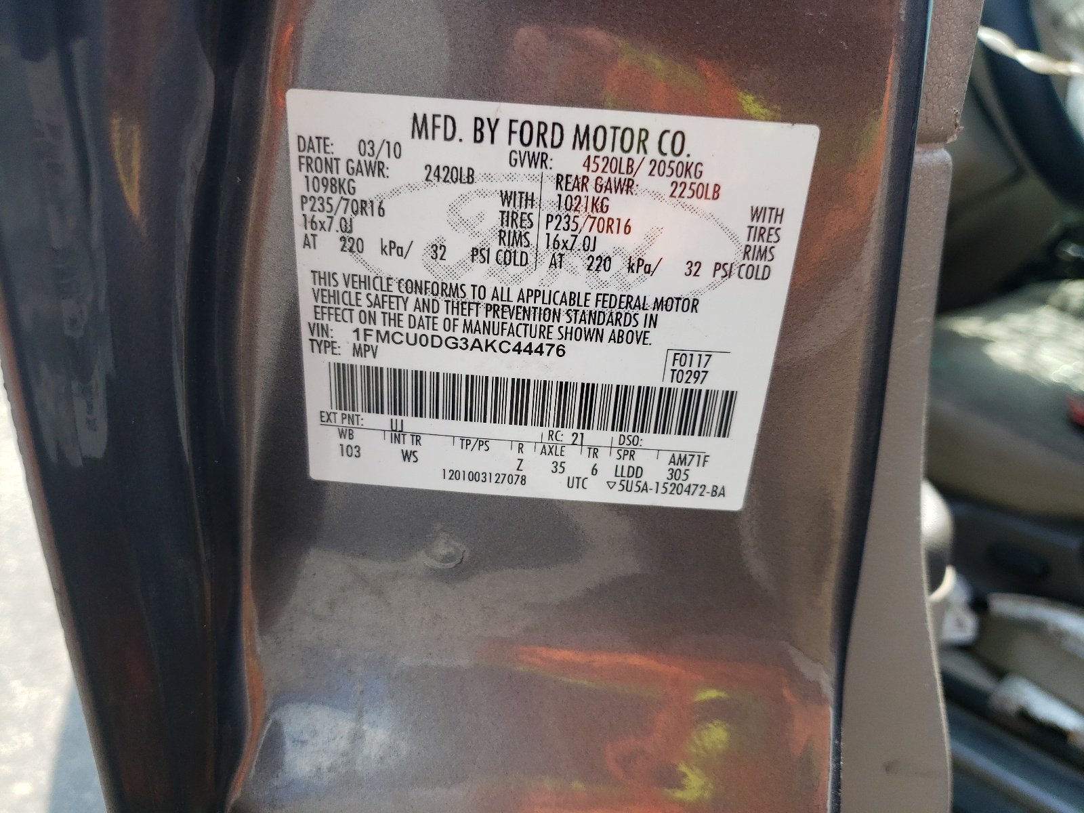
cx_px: 542
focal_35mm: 26
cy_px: 406
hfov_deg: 67.3
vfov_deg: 53.1
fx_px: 814
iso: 50
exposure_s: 1/833
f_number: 1.5
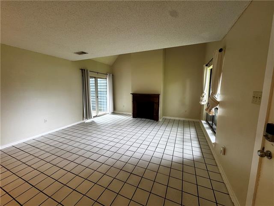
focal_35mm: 14
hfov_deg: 102.1
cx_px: 137
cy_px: 103
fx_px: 111
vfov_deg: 85.7
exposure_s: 1/120
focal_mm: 2.22
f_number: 2.2
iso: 200
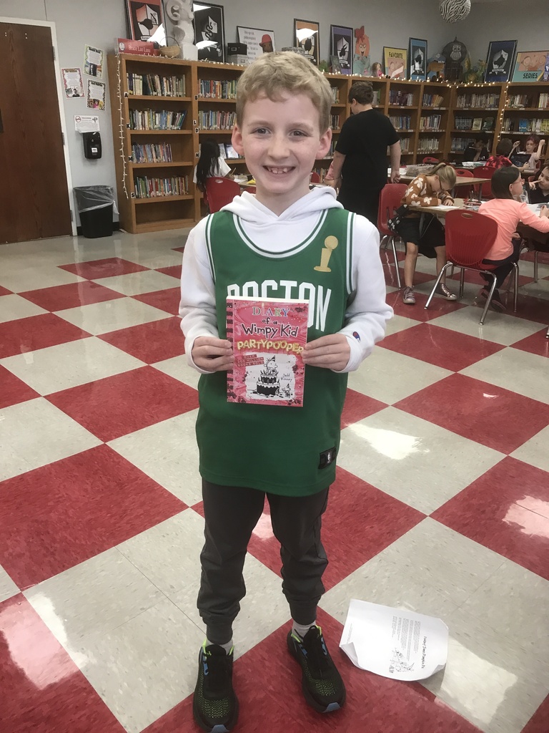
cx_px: 274
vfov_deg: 63.4
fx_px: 592
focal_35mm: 28
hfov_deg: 49.7
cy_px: 366
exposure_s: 1/30
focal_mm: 3.99
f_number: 1.8
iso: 25
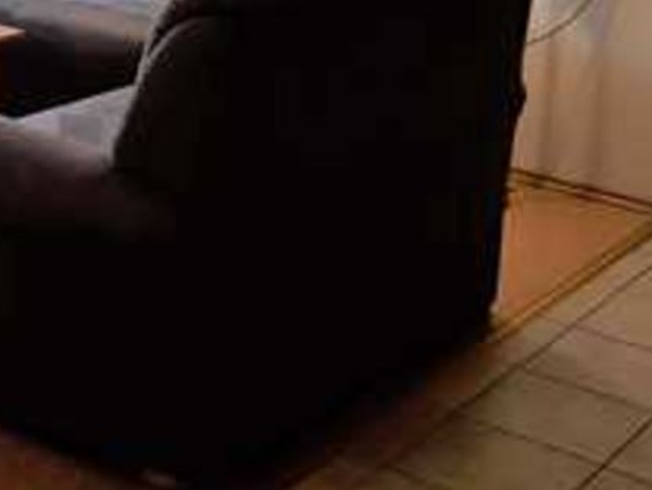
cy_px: -109
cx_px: -25
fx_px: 1564
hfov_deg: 22.5
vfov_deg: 17.0
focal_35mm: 83
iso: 64
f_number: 1.9
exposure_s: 1/33
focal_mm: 3.6
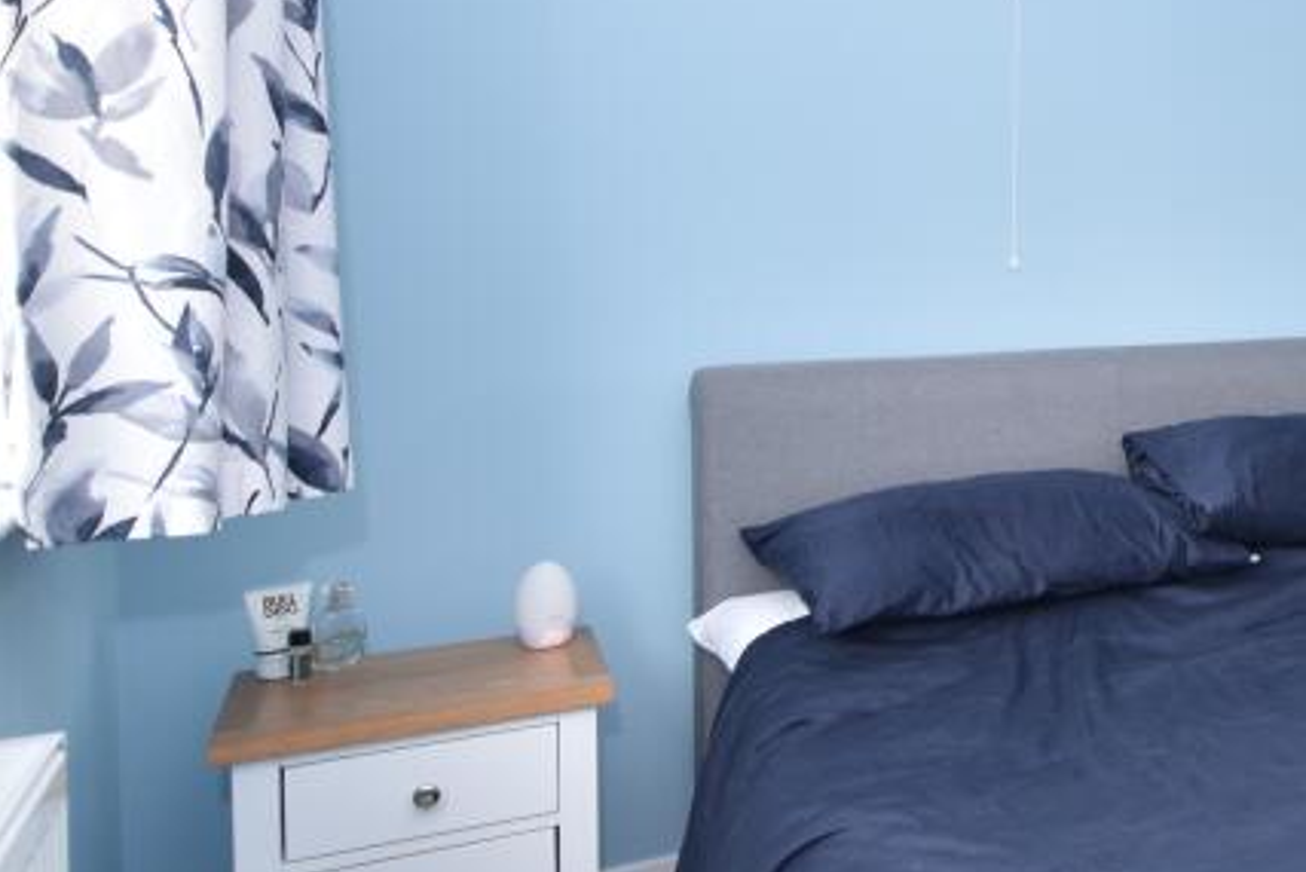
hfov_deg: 41.3
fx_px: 1306
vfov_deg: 36.2
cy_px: 240
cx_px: 1465
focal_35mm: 36
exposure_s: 1/20
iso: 100
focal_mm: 10
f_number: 5
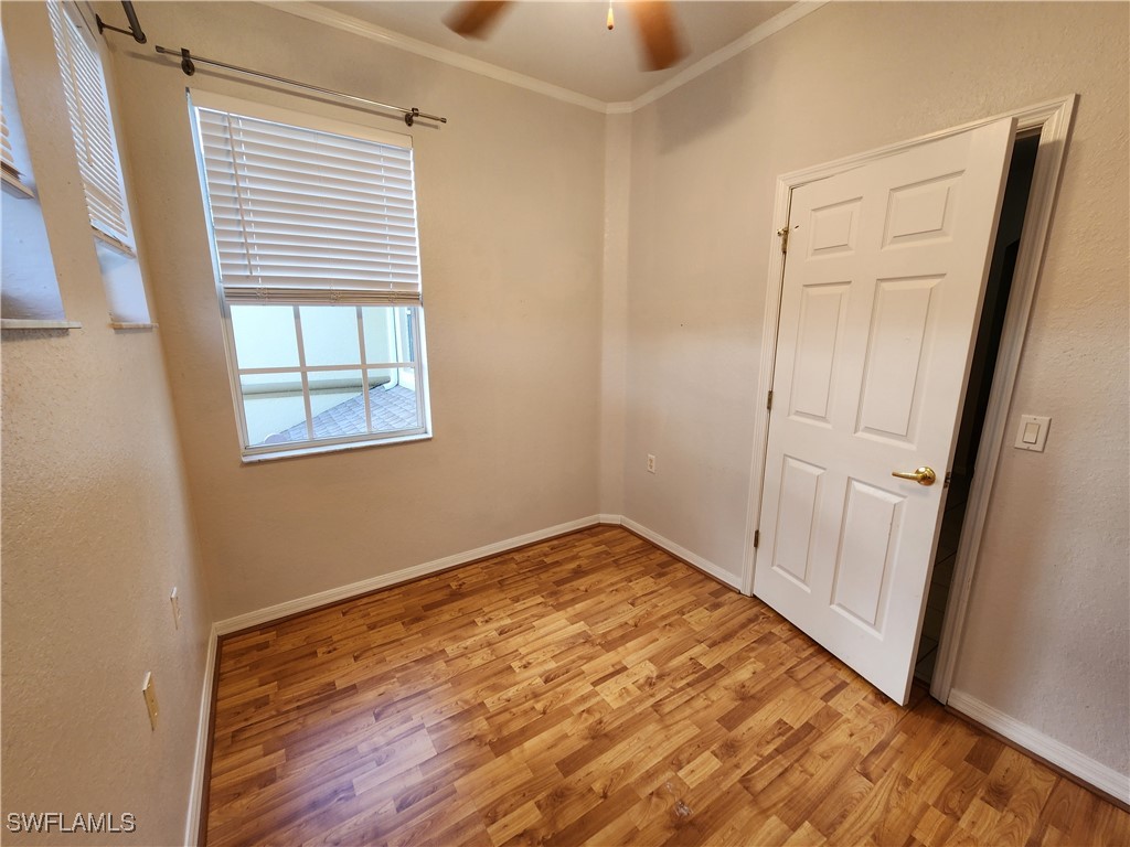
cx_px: 565
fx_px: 424
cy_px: 424
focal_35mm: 13
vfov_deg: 89.9
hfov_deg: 106.2
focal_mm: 2.2
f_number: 2.2
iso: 80
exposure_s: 1/60
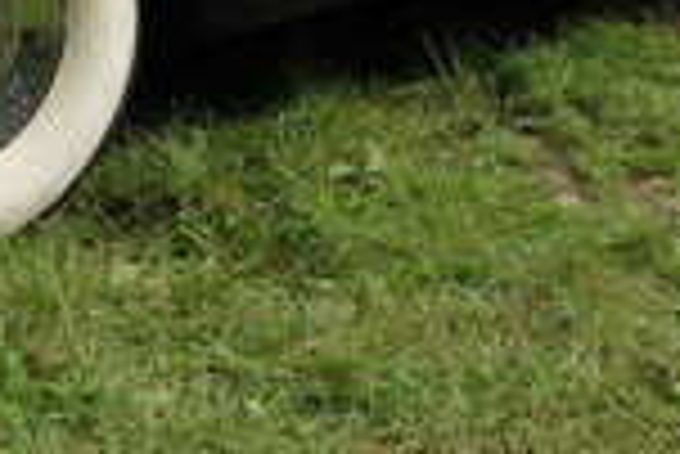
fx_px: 2099
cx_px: 225
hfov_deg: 18.4
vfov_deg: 11.7
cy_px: -265
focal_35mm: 111
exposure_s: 1/250
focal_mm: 10.4
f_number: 5.6
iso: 160
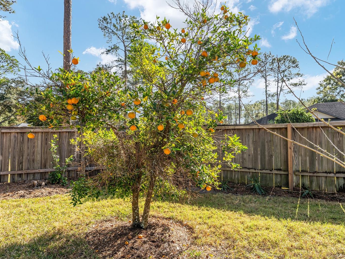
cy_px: 130
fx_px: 217
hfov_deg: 76.7
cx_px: 153
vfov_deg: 61.6
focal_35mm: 22
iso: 320
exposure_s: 1/250
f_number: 7.1
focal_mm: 19.7
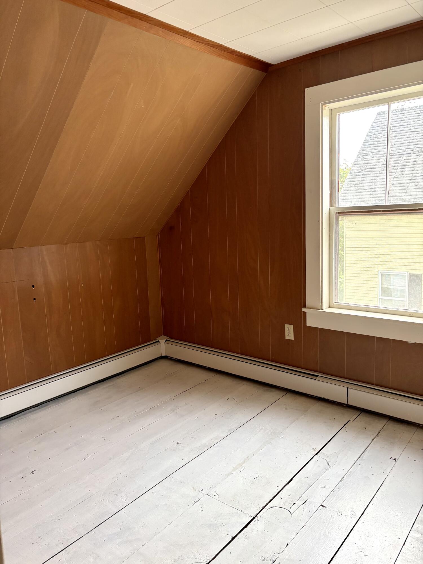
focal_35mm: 26
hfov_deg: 53.1
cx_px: 212
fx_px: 424
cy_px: 282
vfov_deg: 67.3
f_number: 1.6
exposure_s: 1/106
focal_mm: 5.96
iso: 125
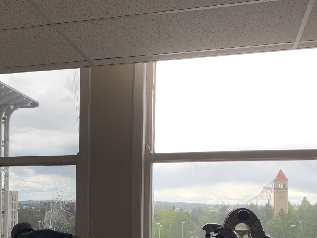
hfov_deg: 37.3
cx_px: 83
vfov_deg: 28.3
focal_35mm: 50
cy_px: 200
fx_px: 458
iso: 25
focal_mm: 4.25
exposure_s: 1/203
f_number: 1.8
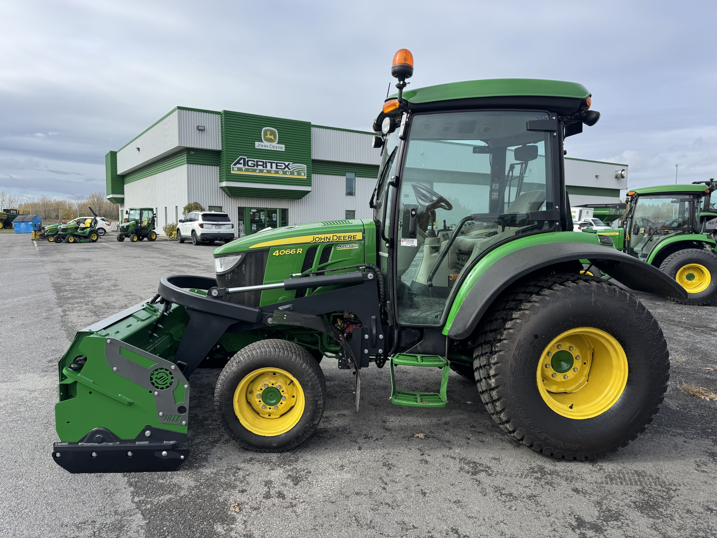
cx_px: 358
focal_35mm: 24
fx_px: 497
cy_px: 269
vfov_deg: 56.8
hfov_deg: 71.6
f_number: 1.78
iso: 80
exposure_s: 1/2833
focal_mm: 6.76
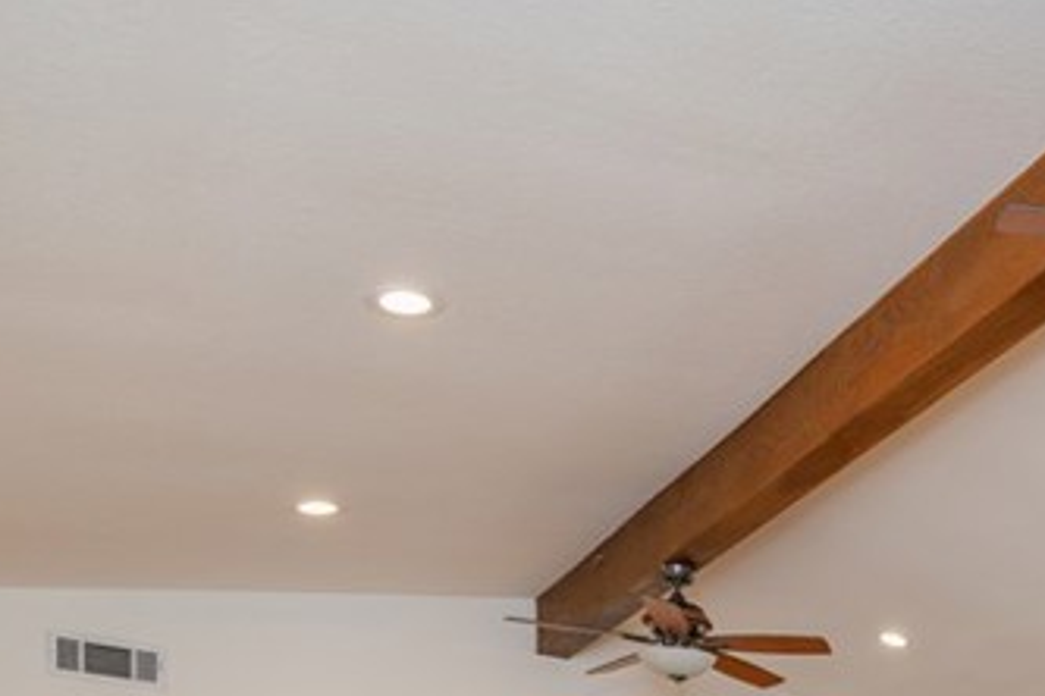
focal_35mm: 43
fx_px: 1248
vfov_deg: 24.8
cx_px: 1155
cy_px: 1014
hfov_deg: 37.7
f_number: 4
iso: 250
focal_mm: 14
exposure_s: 1/60
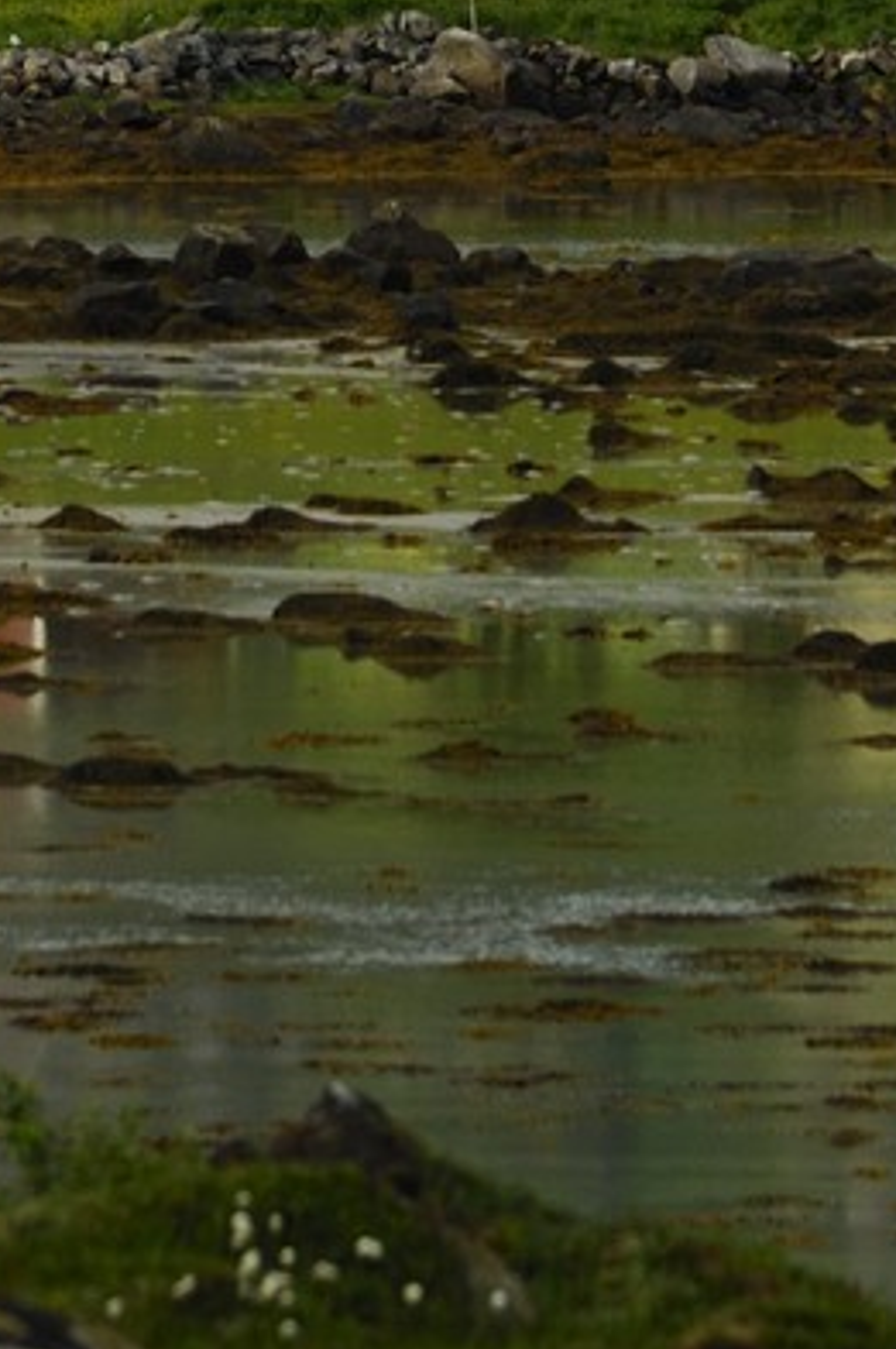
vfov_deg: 3.1
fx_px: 25153
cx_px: 237
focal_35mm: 672
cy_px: -1335
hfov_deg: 2.0
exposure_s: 1/250
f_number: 5
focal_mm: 110
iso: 100
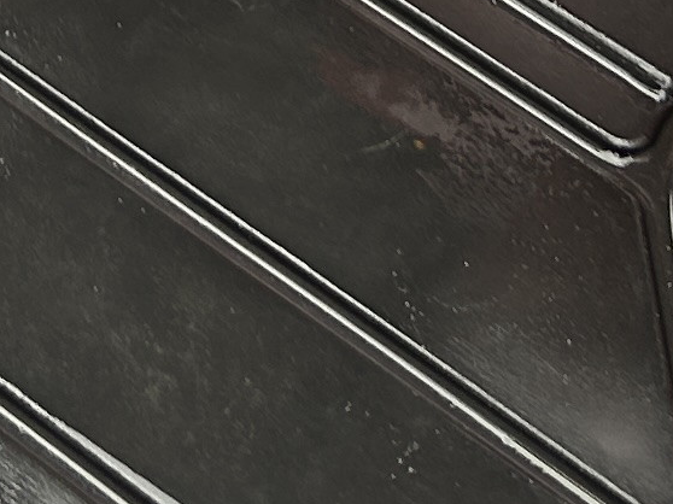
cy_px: -1018
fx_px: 3654
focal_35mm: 188
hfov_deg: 10.3
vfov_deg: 7.0
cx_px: -242
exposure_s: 1/155
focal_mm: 5.7
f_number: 1.5
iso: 50
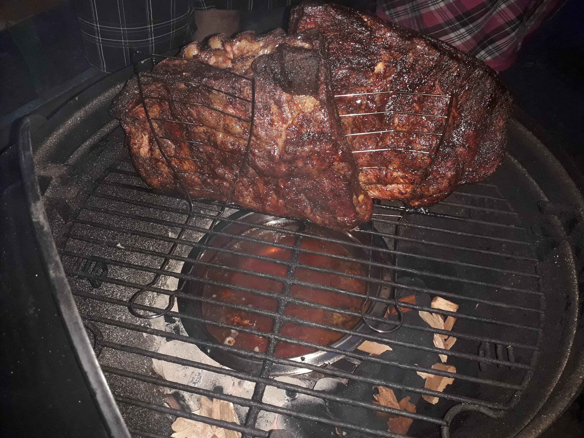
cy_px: 219
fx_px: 456
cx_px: 292
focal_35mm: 27
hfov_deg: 65.3
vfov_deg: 51.4
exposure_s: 1/50
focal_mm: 3.6
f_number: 1.9
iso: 160
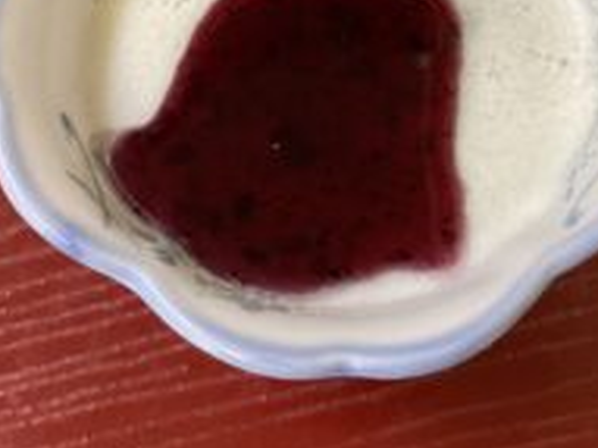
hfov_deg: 31.7
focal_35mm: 61
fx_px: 1053
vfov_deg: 23.4
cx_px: 327
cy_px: 55
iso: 250
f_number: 2.4
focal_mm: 3.3
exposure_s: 1/60
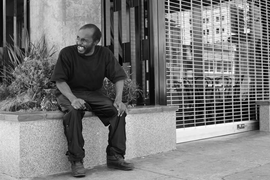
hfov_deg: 38.9
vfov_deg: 26.5
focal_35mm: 51
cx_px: 136
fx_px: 382
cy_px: 91
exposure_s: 1/125
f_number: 4
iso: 200
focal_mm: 50
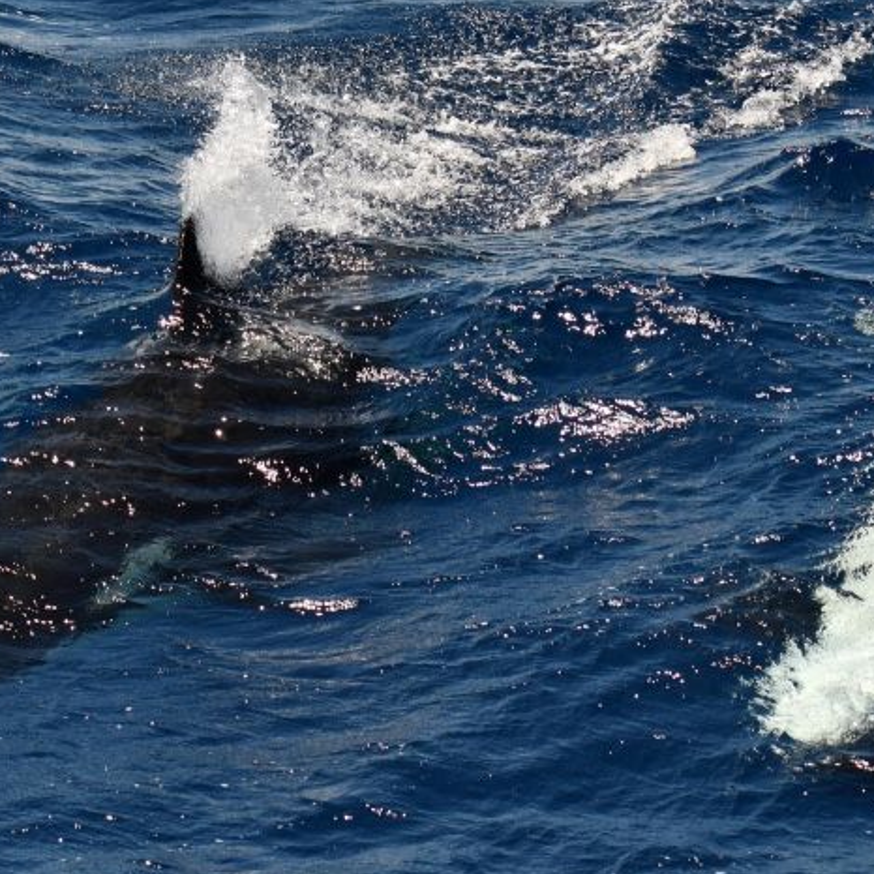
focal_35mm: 229
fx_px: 6541
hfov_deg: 7.6
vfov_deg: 7.6
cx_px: 523
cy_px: 459
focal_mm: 105
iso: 400
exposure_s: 1/2000
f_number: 7.1
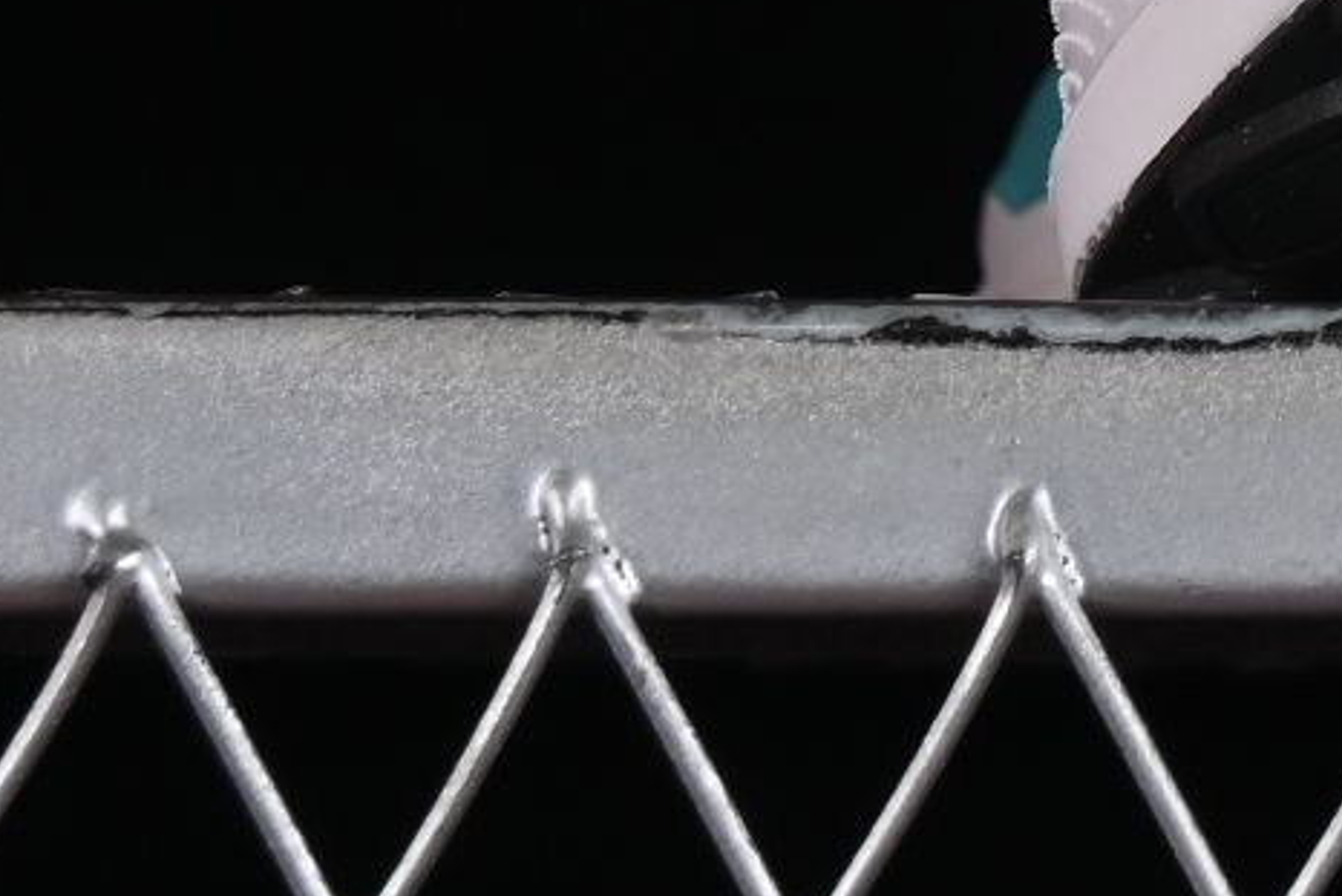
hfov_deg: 4.5
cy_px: -1331
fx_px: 16705
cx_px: 2837
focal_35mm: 448
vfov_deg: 3.0
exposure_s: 1/80
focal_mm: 50
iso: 160
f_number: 8
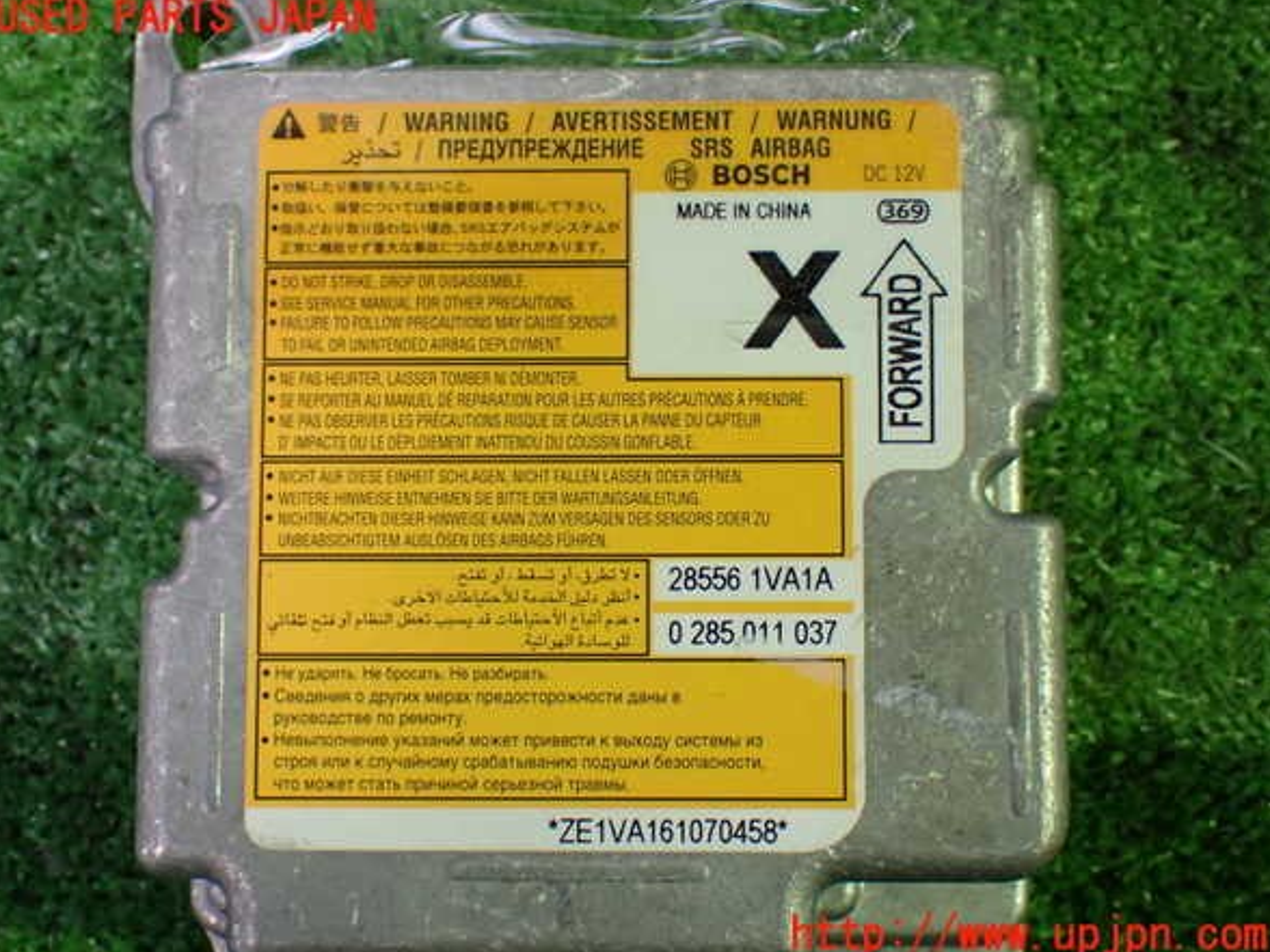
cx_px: 631
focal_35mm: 51
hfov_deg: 37.5
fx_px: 1871
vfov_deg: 28.6
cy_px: 477
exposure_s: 1/50
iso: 800
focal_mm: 9.01
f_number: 3.2
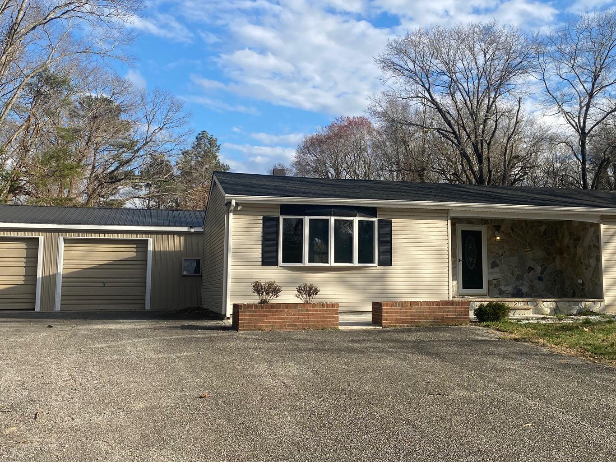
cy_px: 210
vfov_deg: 36.8
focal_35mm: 39
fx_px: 694
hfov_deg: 47.3
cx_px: 394
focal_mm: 4.25
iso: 32
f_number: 1.8
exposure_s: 1/2358
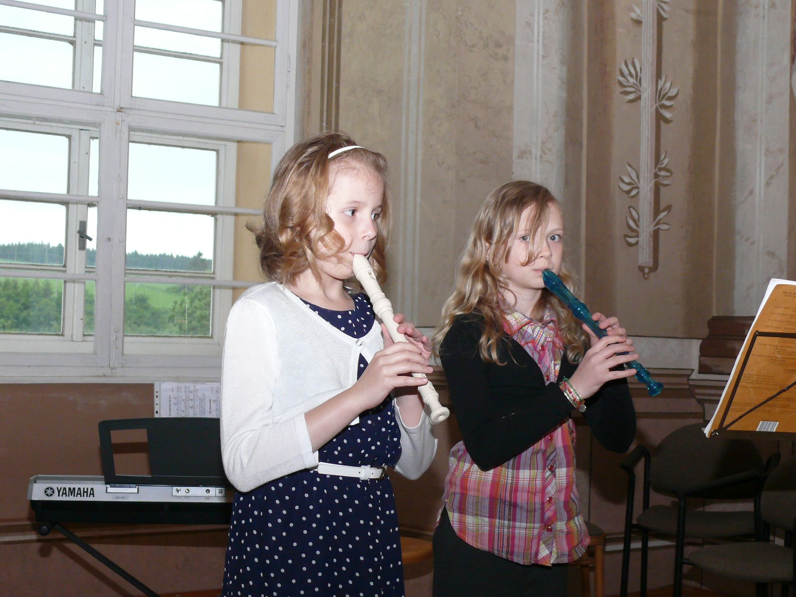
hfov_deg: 33.8
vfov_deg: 25.7
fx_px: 1311
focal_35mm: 57
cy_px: 298
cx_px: 398
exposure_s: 1/125
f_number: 3.2
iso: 200
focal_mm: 9.9
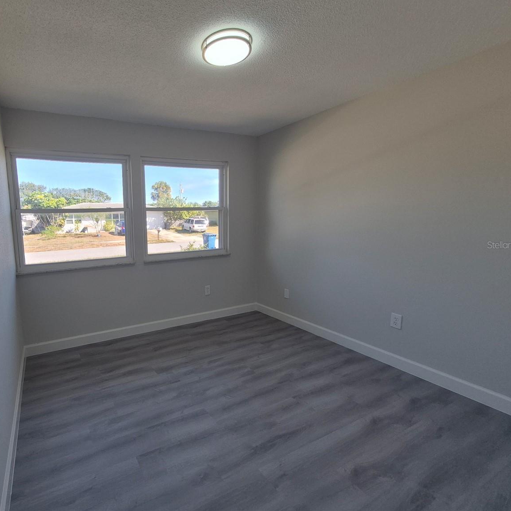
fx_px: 267
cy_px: 245
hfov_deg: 84.6
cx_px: 173
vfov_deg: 87.4
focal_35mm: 16
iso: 50
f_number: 2.2
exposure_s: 1/172
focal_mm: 1.74
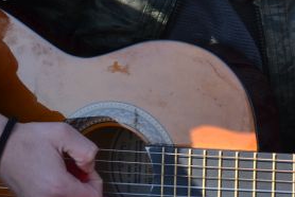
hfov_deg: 15.6
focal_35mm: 128
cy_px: -20
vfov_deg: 10.6
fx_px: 1050
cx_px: 326
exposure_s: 1/125
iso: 160
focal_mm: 22
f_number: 5.6
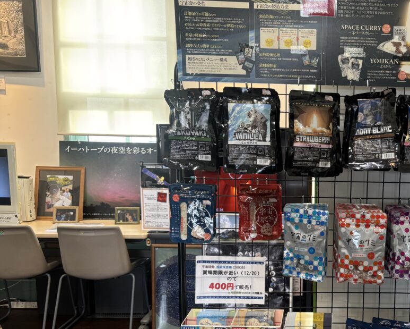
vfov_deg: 35.4
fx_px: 510
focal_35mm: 42
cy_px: 219
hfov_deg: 41.6
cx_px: 339
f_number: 1.6
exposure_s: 1/50
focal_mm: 5.96
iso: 100
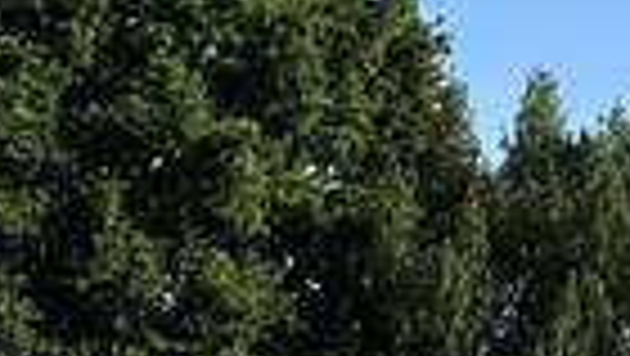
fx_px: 3126
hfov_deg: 8.6
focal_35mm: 187
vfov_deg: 6.3
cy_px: 744
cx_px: -1494
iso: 80
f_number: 1.78
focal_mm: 6.86
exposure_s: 1/2525
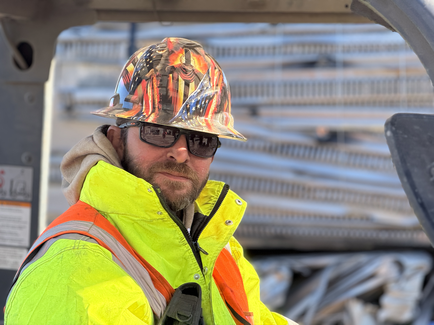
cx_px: 217
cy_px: 162
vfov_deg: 12.3
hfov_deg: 16.4
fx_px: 1505
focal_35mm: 120
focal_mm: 15.66
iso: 64
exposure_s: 1/373
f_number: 2.8
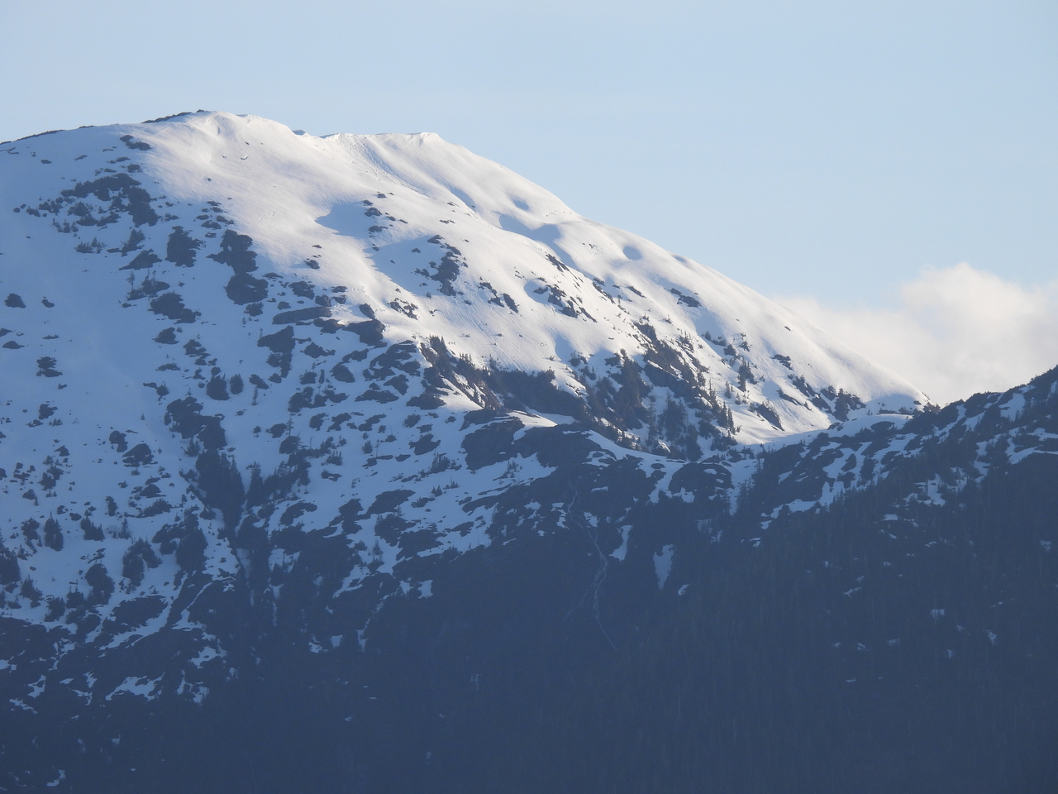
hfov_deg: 4.0
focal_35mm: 500
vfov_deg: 3.0
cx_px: 529
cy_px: 397
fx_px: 15282
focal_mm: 89.2
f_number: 5
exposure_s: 1/500
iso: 100
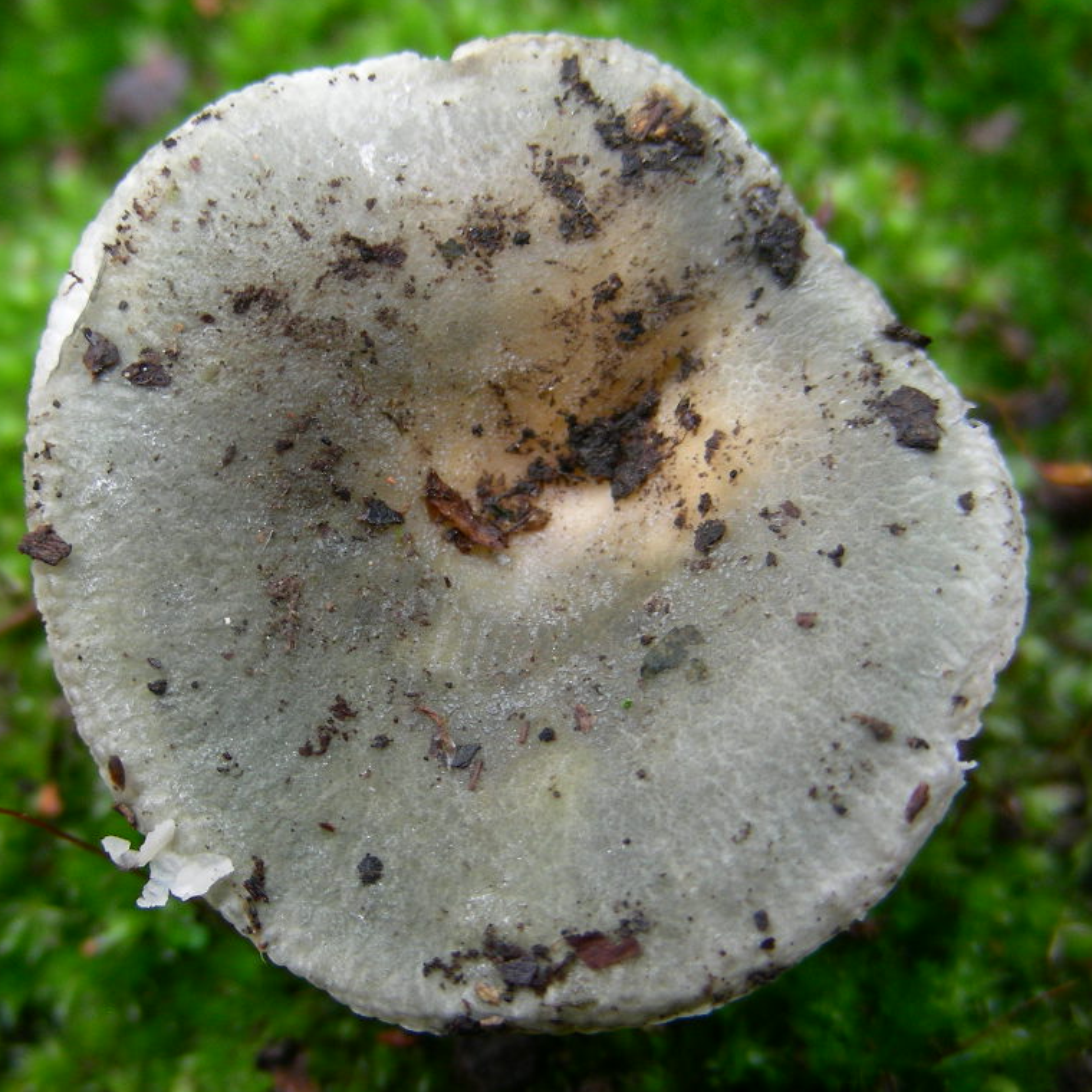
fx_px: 2677
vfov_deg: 23.1
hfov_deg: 23.1
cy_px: 543
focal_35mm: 75
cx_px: 506
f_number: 3.5
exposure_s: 1/4.9
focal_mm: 10.5
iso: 50
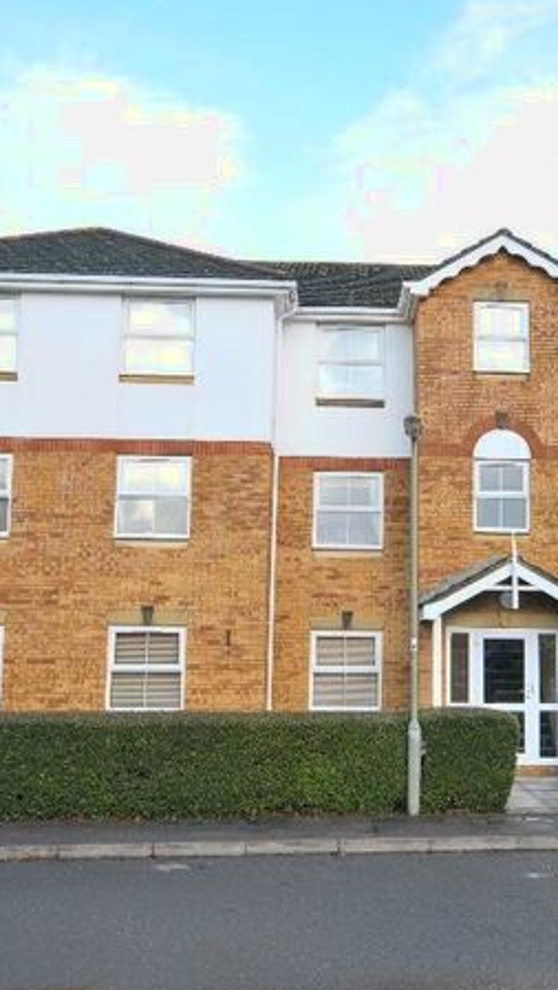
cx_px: 395
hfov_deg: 26.9
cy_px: 510
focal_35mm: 44
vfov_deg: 46.4
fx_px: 1156
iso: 320
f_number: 9
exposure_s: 1/125
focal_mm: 18
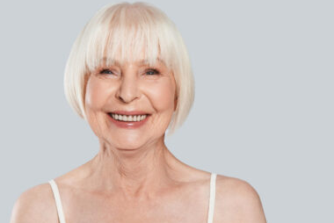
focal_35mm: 115
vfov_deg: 11.9
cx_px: 140
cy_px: 151
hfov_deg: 17.8
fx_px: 1068
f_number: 8
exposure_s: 1/160
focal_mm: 70
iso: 160
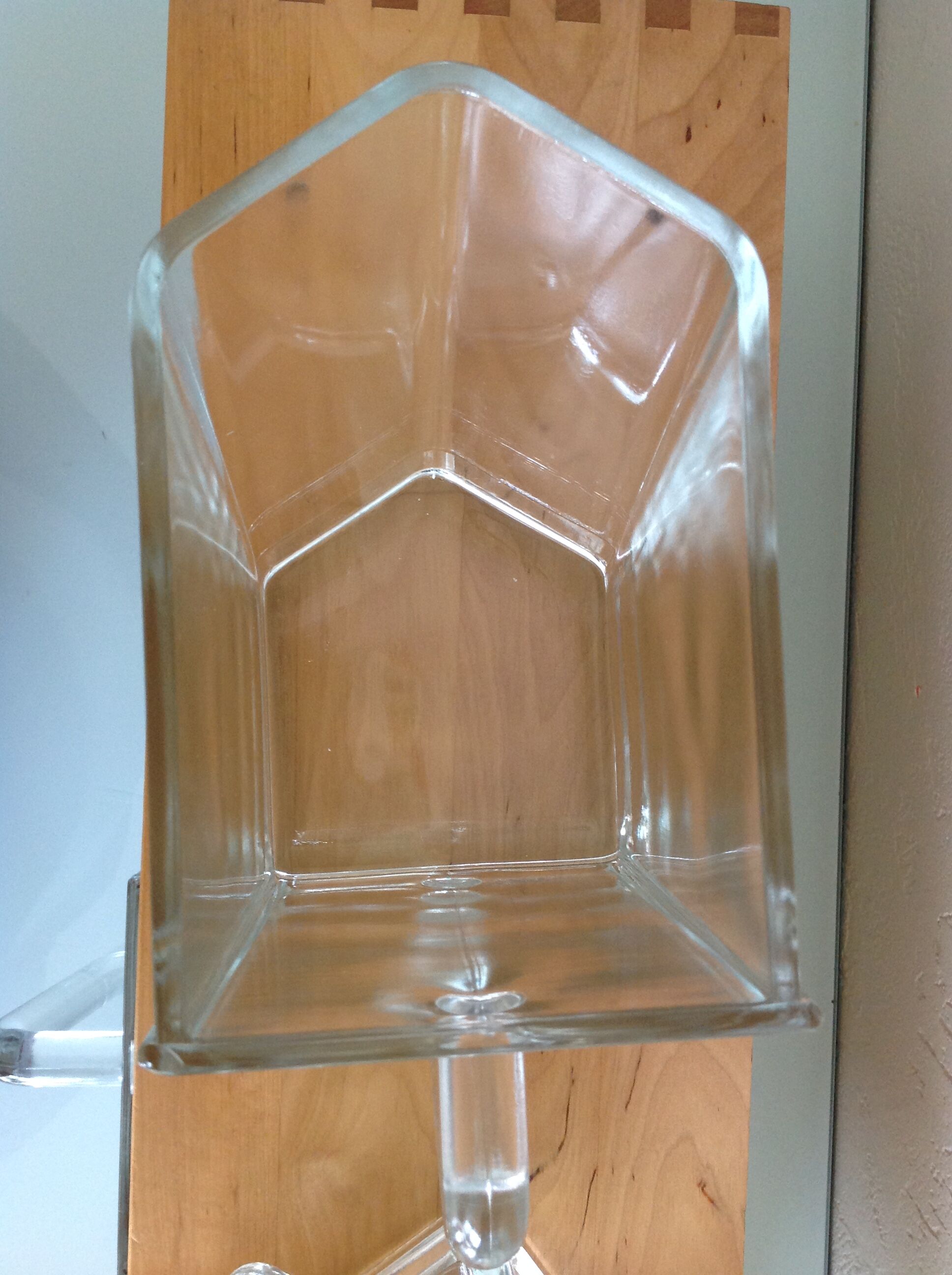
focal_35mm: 35
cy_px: 638
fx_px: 1287
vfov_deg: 52.7
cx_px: 476
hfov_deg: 40.6
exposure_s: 1/15
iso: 125
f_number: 2.4
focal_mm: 4.28
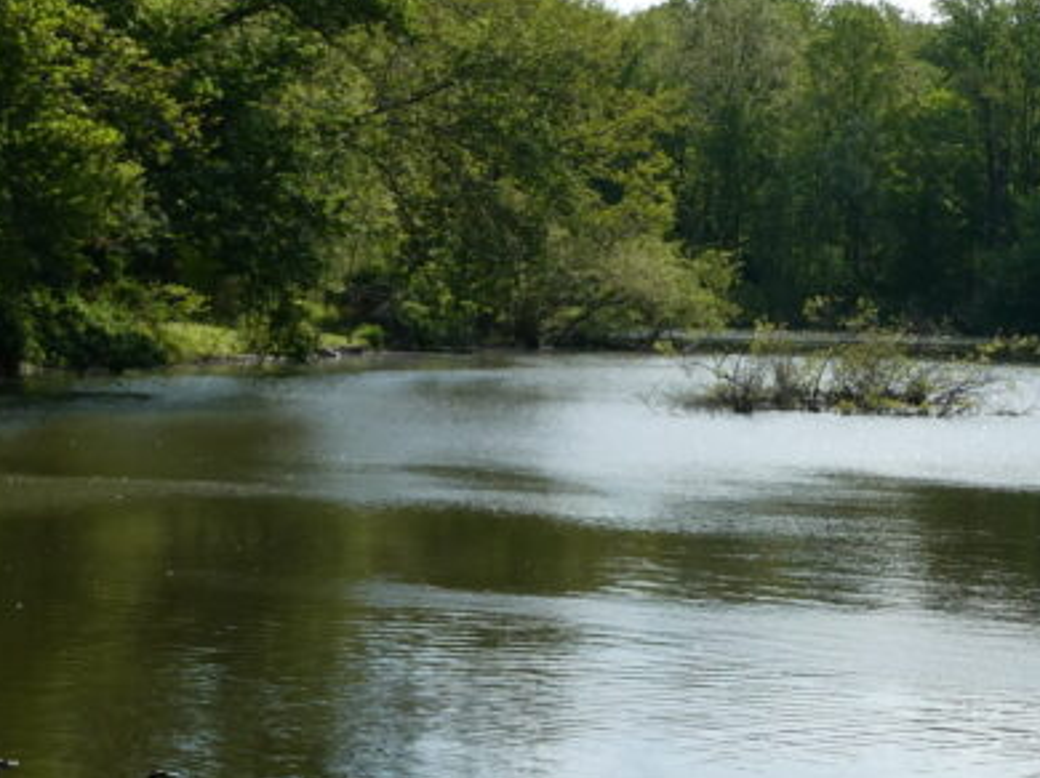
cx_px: 664
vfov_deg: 16.0
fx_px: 2762
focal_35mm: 92
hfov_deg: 21.3
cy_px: 578
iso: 80
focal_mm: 6.3
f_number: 3.7
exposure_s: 1/640
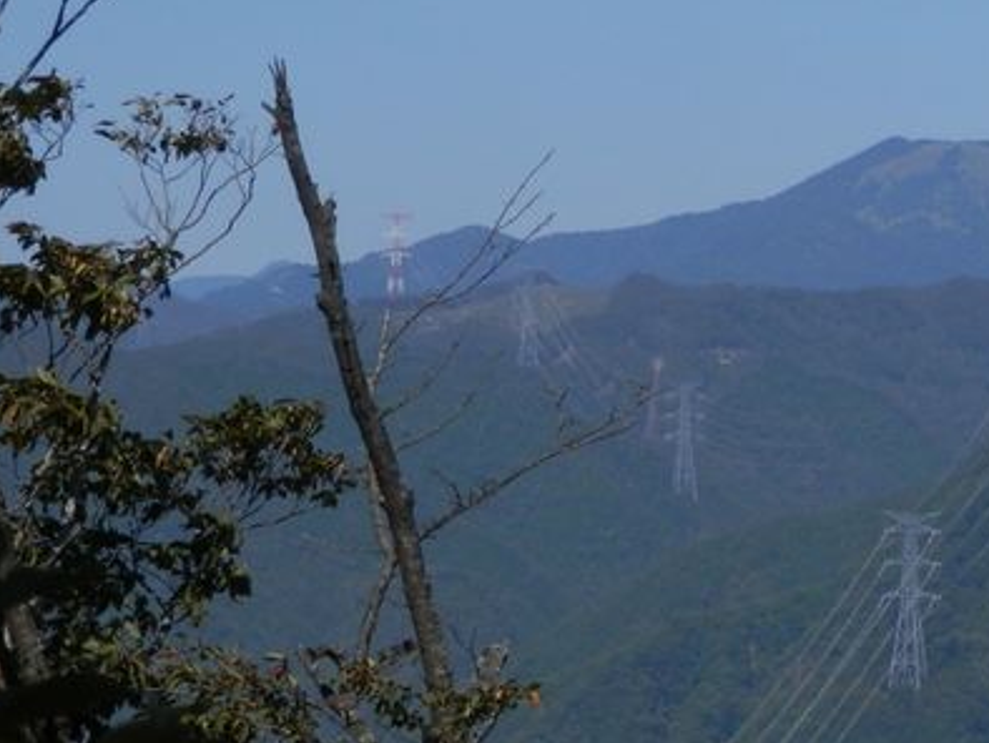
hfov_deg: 9.2
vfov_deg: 6.9
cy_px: 377
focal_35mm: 215
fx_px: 6146
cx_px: 901
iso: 100
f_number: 14.2
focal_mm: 19
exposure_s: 1/160
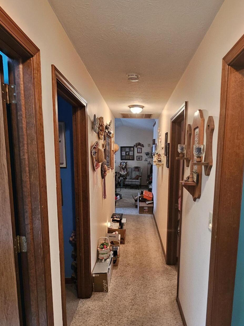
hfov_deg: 63.1
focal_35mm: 21
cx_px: 143
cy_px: 194
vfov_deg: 78.2
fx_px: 197
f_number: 2.2
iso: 400
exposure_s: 1/40
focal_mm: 2.2
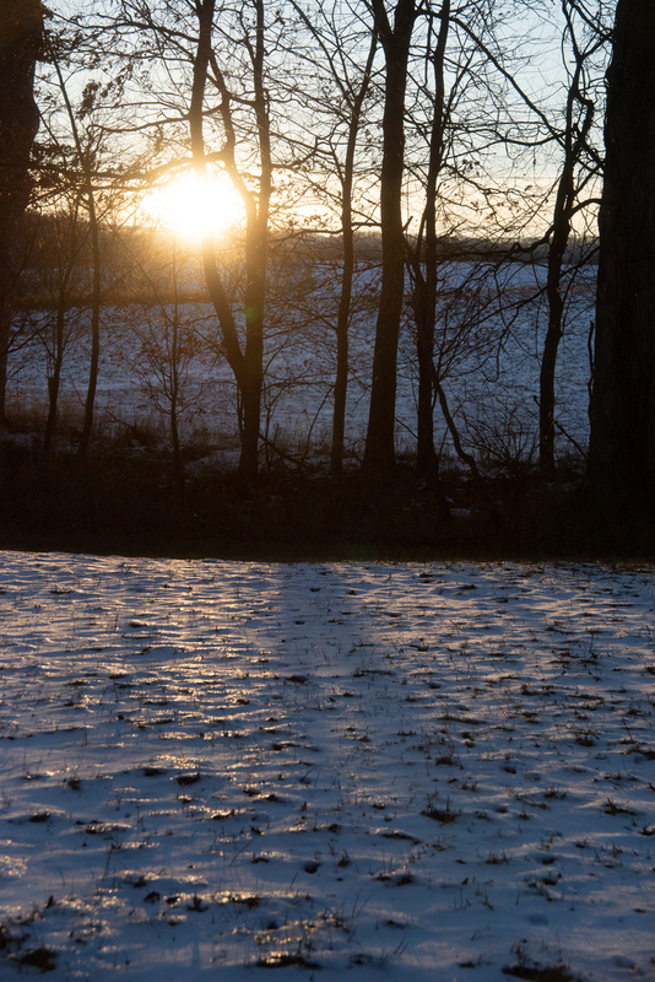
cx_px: 328
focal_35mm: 82
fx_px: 2236
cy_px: 491
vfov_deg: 24.8
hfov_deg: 16.7
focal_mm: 82
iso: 400
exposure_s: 1/2500
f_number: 13
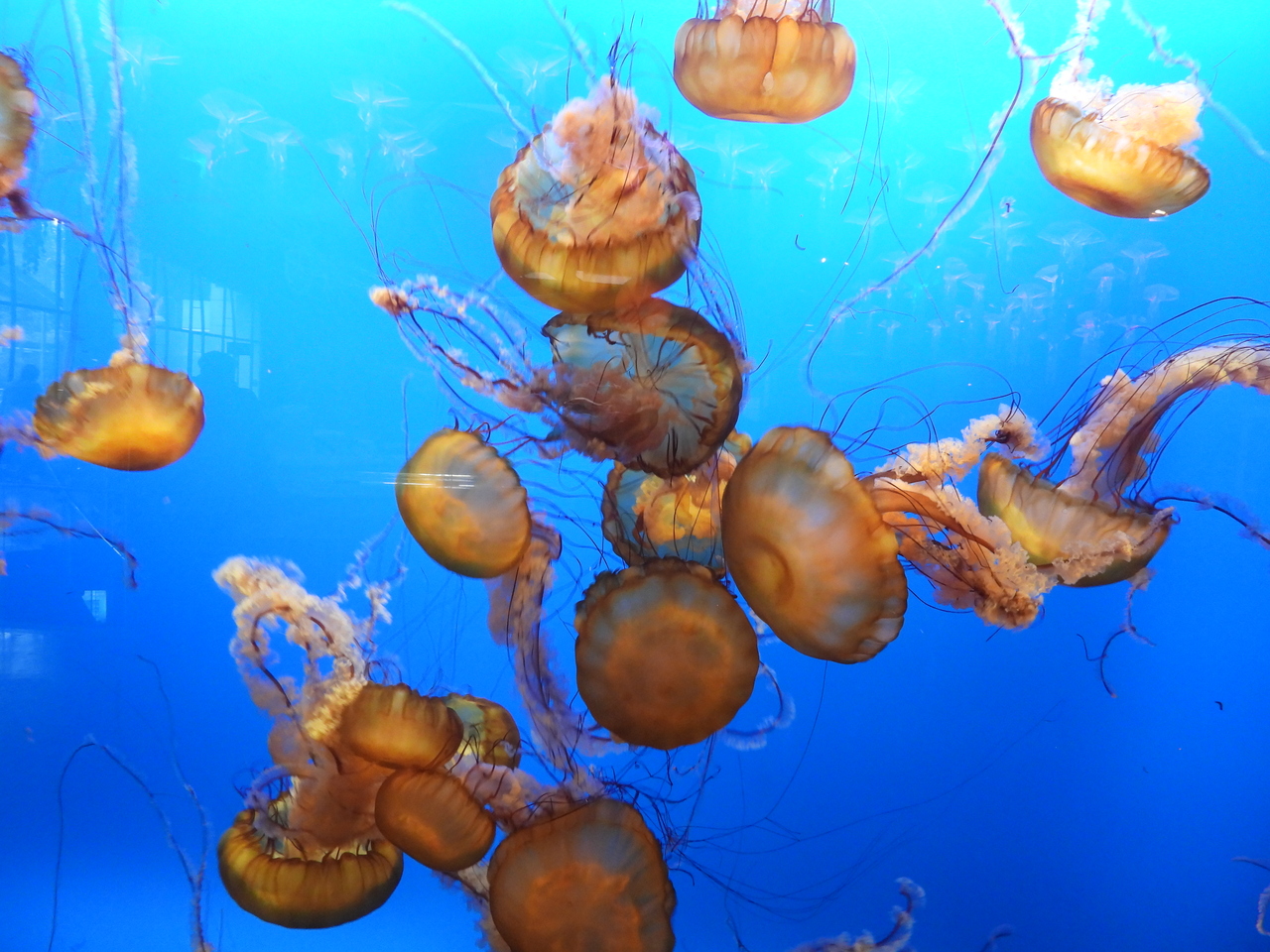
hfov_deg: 71.6
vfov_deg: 56.8
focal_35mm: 24
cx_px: 635
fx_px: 881
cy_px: 476
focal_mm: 4.3
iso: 500
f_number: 2.8
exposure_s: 1/8
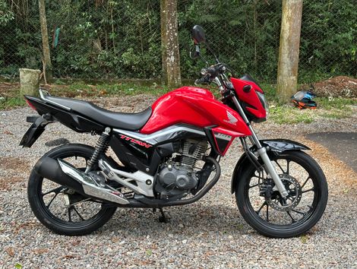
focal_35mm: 48
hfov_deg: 39.6
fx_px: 496
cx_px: 178
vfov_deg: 30.3
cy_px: 134
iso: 64
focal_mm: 6.86
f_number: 1.78
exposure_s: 1/230
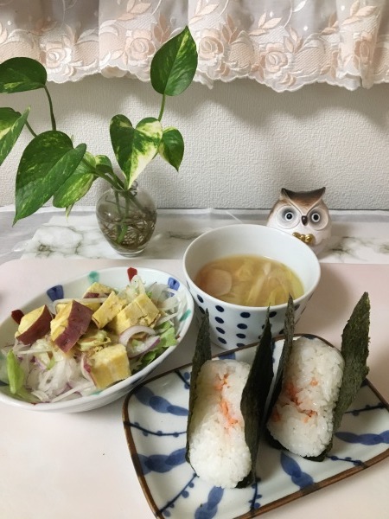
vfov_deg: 61.7
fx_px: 435
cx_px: 194
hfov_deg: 48.2
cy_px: 260
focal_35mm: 29
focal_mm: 4.15
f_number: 2.2
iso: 200
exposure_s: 1/30
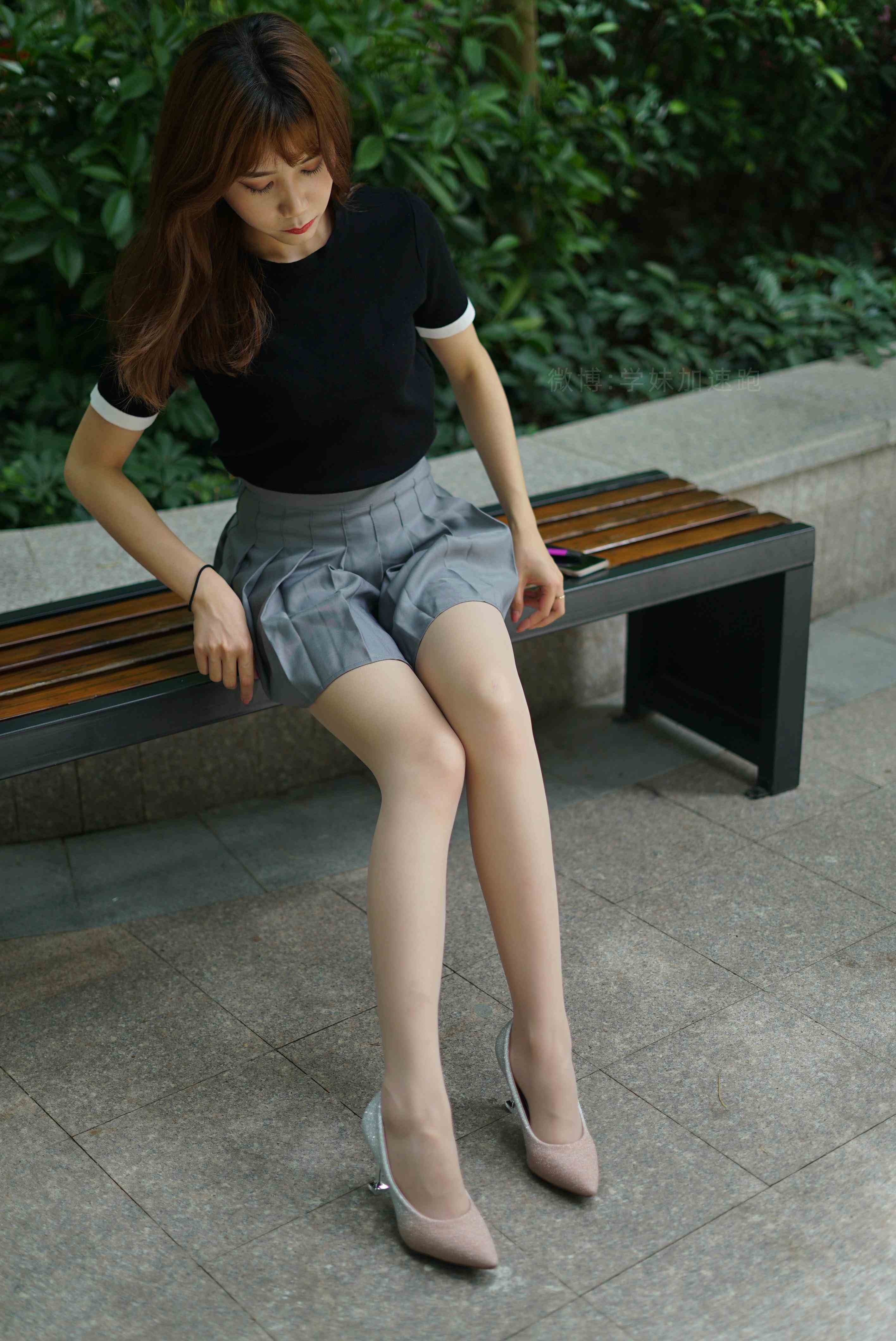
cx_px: 448
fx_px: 1864
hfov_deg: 27.0
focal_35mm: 50
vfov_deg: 39.6
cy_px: 670
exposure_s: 1/1000
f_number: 1.8
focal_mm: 50
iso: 200
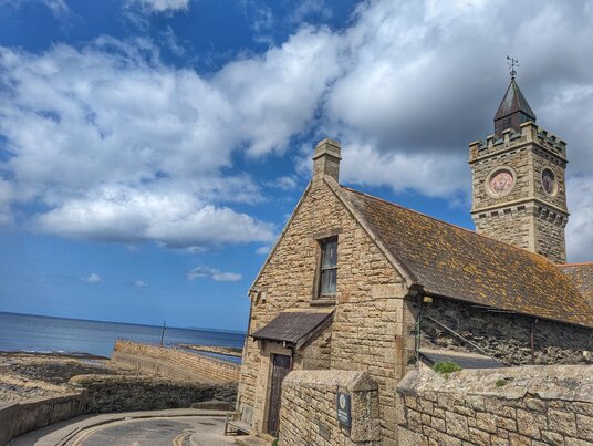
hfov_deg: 71.5
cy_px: 223
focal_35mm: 24
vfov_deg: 56.9
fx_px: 412
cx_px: 296
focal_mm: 6.81
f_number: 1.85
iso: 44
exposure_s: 1/3425
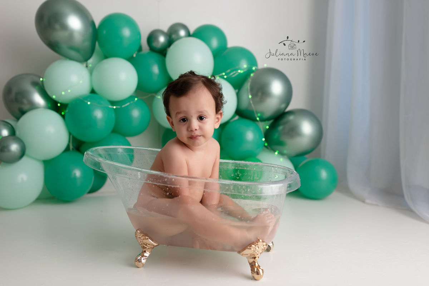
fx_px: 417
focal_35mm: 35
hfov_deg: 54.4
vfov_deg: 37.9
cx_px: 214
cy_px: 143
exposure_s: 1/125
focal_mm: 35
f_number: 2.5
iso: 100
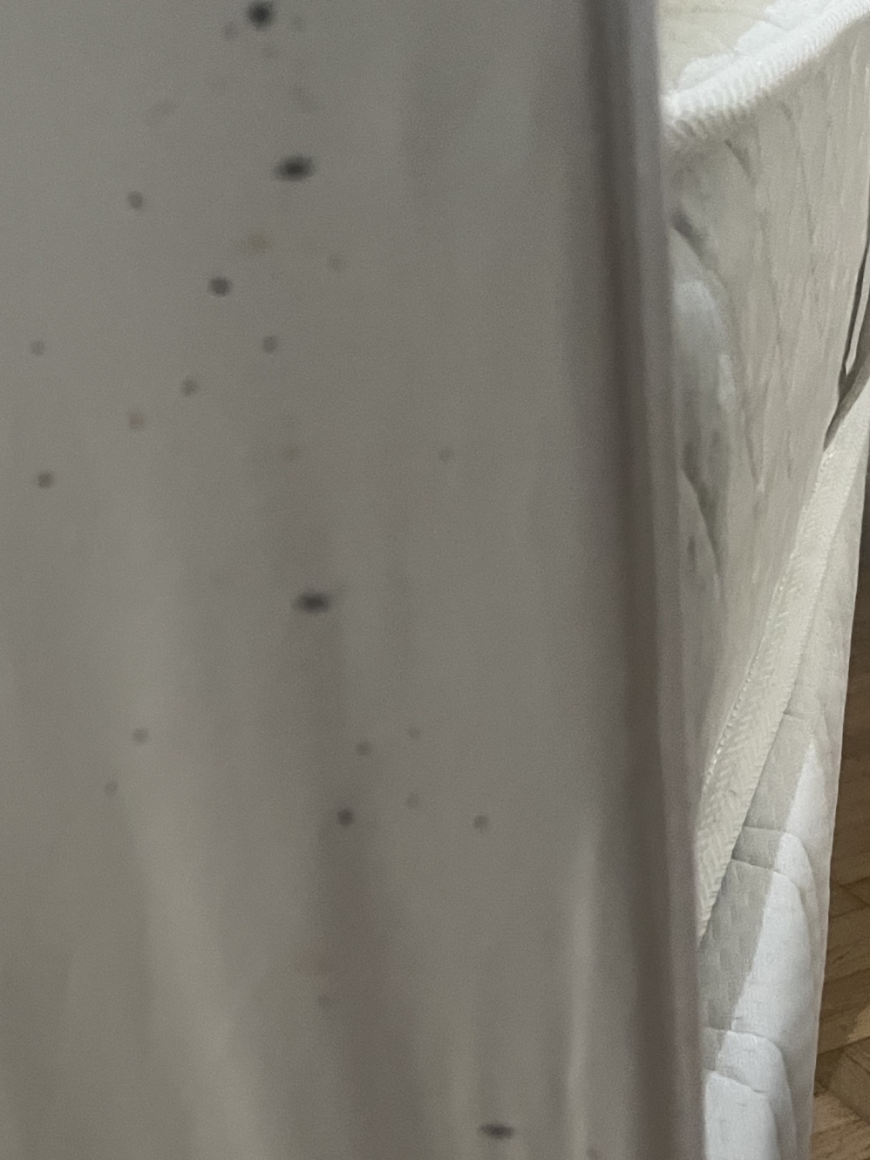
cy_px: 787
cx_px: 44
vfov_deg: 37.7
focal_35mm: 50
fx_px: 1676
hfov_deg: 27.7
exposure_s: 1/36
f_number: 1.6
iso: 640
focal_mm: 5.1
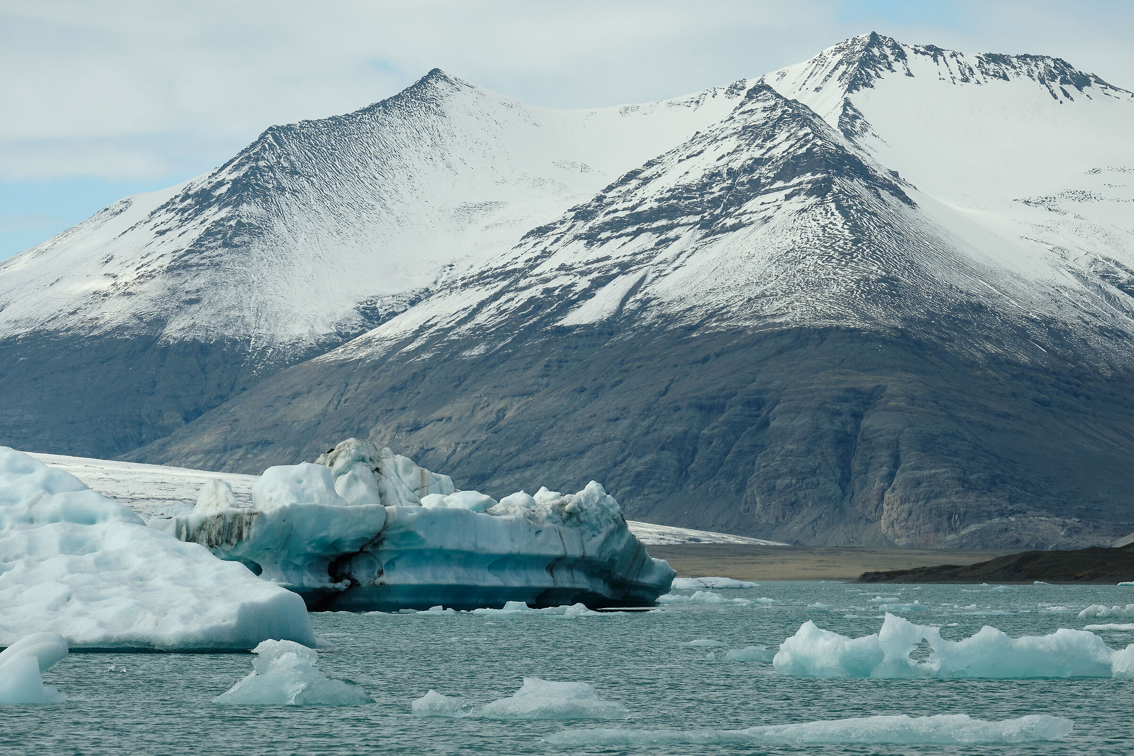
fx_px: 6268
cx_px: 567
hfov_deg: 10.3
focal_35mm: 199
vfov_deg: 6.9
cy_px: 378
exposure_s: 1/900
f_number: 7.1
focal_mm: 132.9
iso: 200
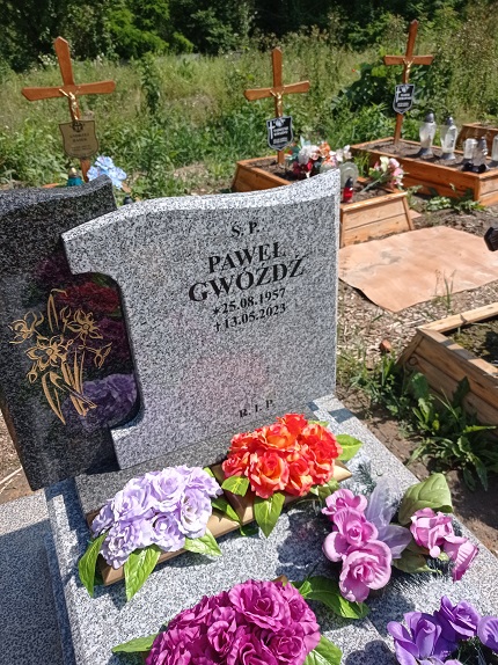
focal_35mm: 28
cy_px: 332
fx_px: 537
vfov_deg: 63.5
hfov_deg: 49.7
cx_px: 249
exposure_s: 1/3546
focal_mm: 4.74
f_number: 1.79
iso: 105
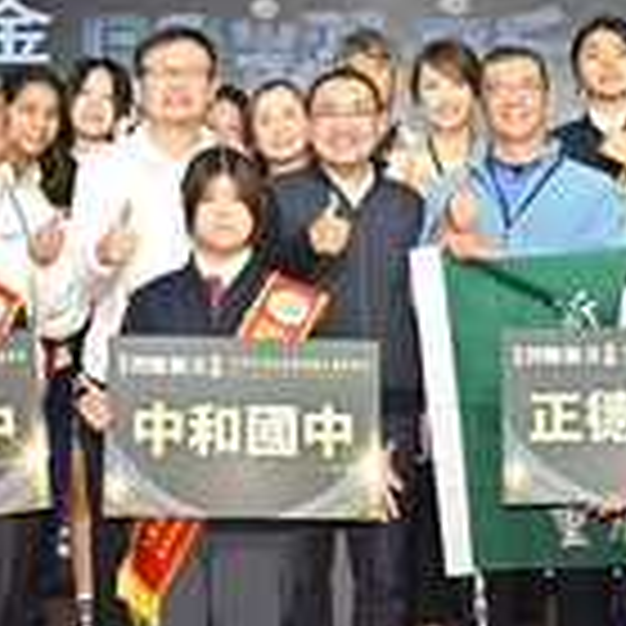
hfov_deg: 17.4
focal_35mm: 100
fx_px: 2046
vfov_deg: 17.3
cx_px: 351
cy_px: 187
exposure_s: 1/100
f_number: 4
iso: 640
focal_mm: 41
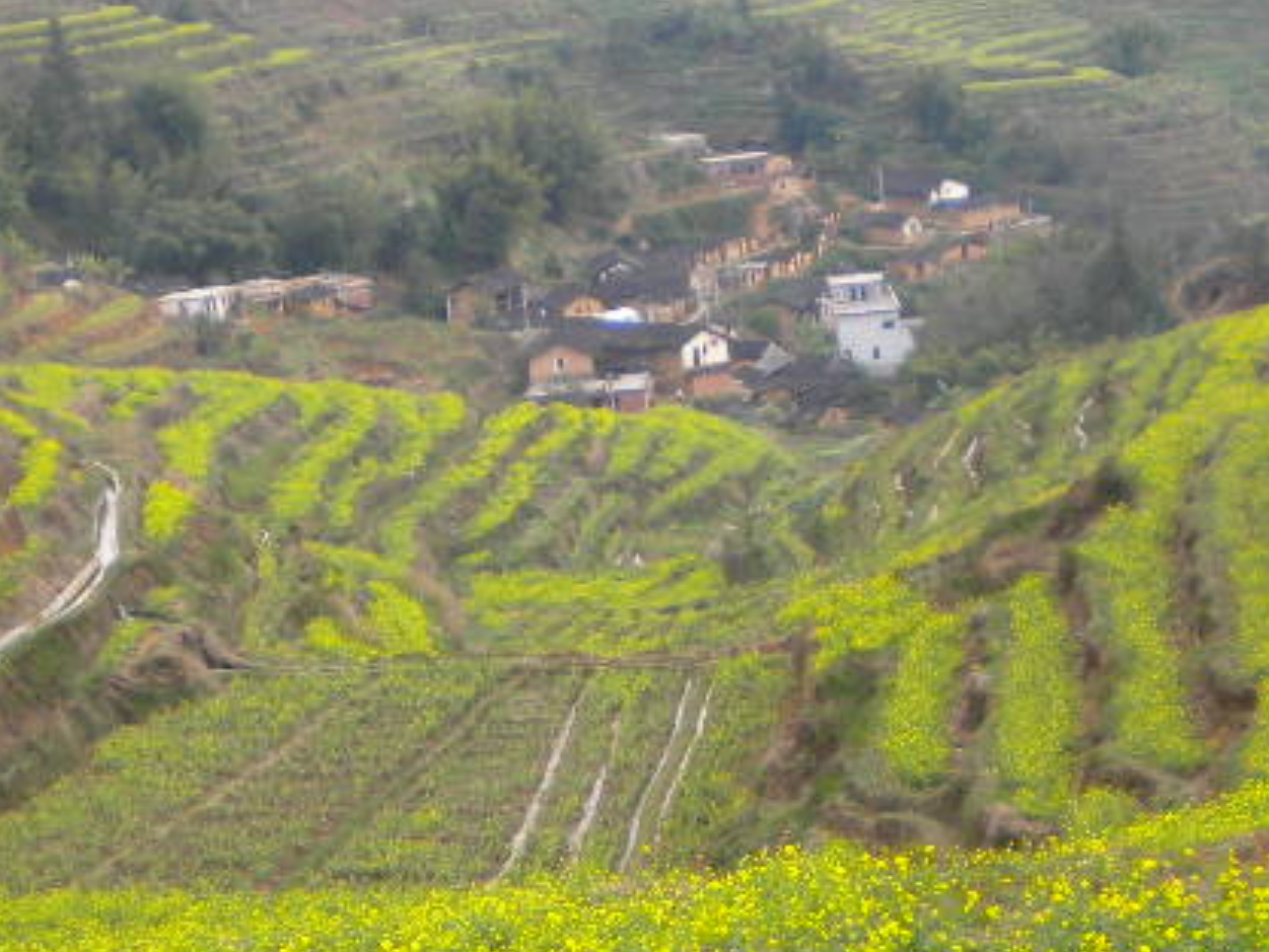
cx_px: 572
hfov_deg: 22.7
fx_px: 3154
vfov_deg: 17.1
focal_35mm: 86
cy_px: 748
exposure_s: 1/196
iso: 80
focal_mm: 6.3
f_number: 3.1
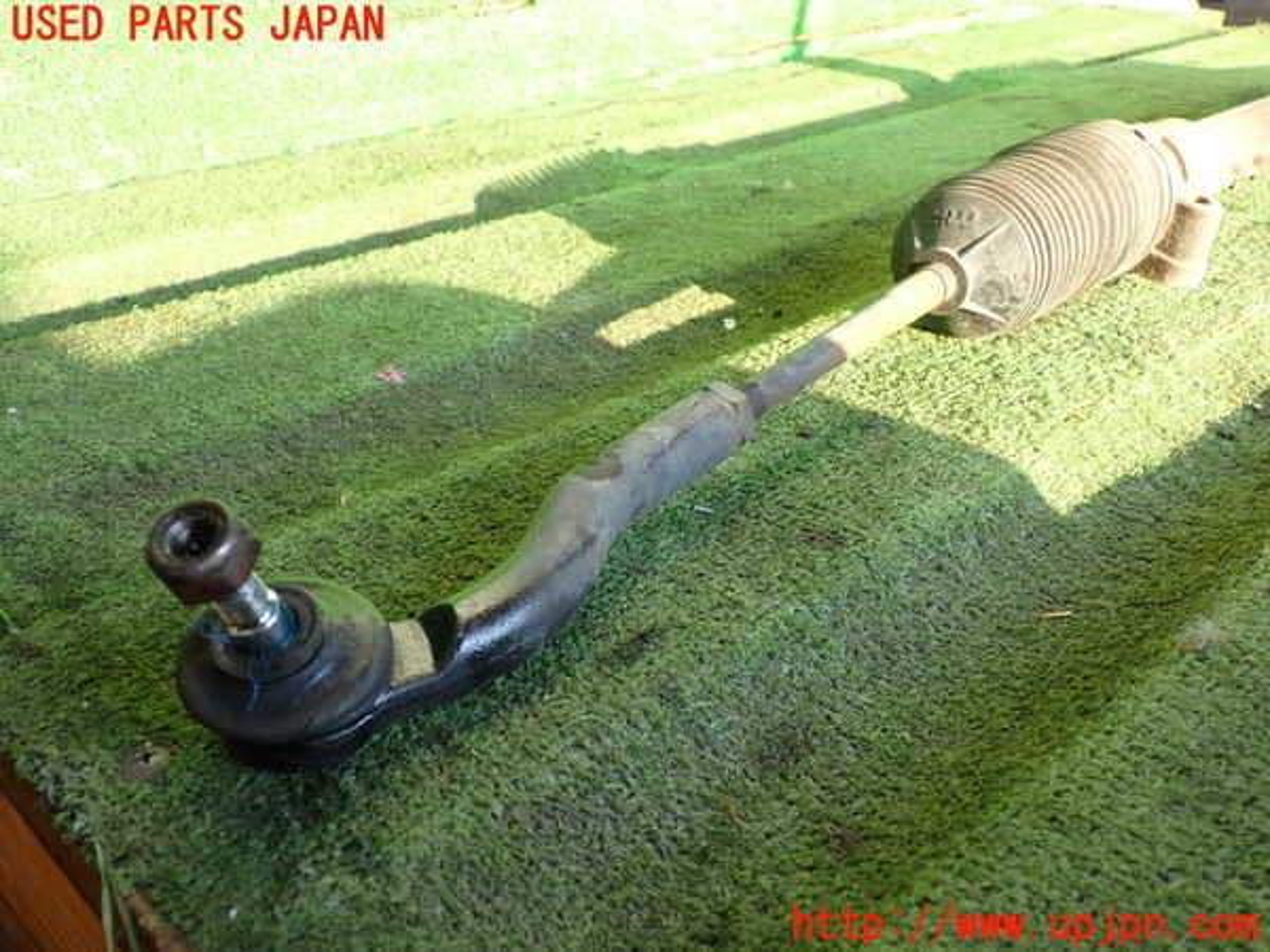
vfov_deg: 44.2
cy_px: 476
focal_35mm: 32
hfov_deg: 56.8
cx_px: 635
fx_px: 1174
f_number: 2.4
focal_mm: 5.79
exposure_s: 1/125
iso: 200
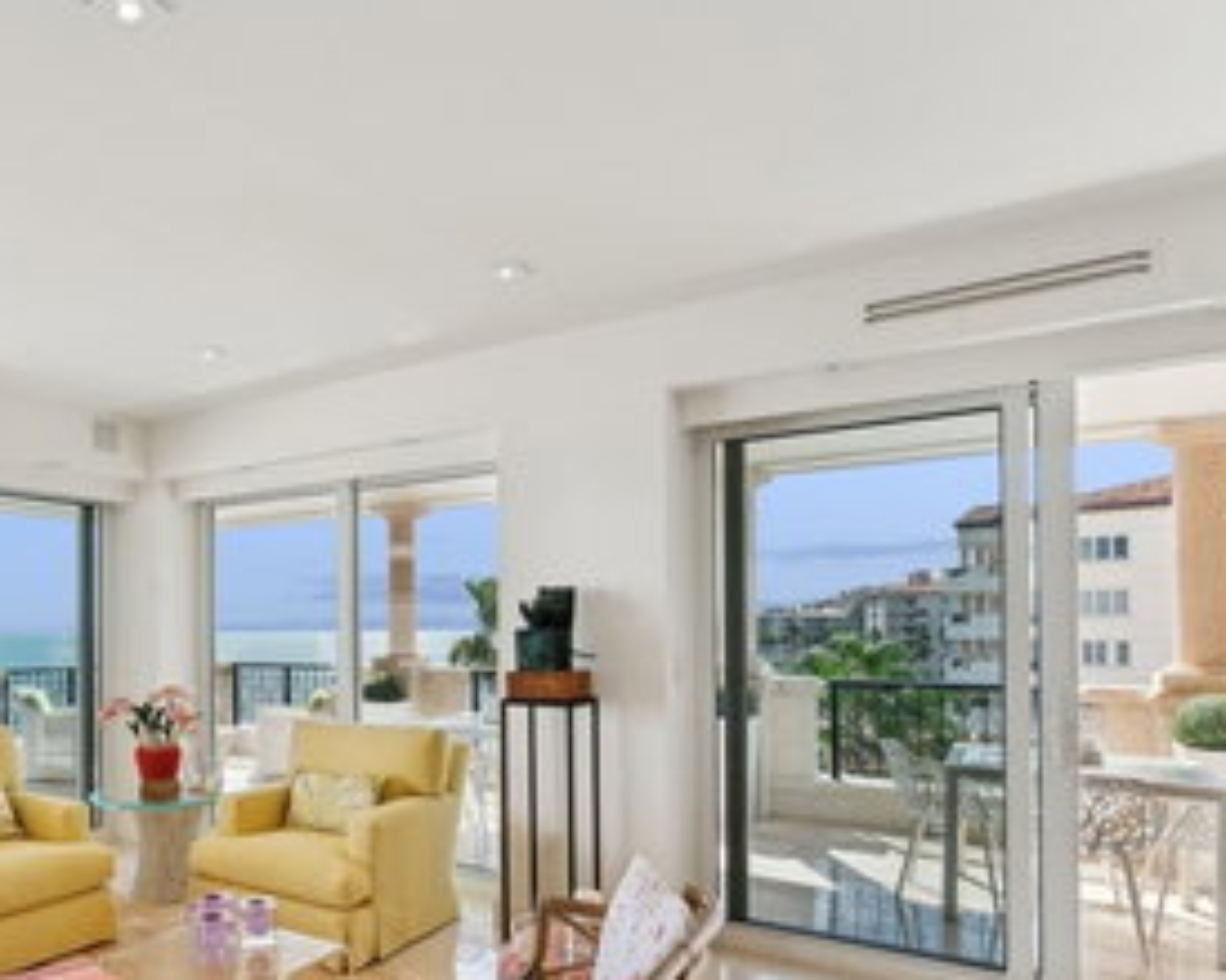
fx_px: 834
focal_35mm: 23
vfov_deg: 59.9
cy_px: 626
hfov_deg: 68.2
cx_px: 313
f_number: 10
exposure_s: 1/100
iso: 200
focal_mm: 14
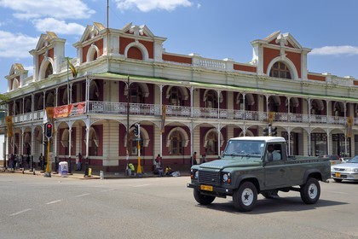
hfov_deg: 46.4
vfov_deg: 31.9
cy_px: 120
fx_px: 418
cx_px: 179
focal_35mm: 42
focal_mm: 42
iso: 400
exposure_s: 1/400
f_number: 13
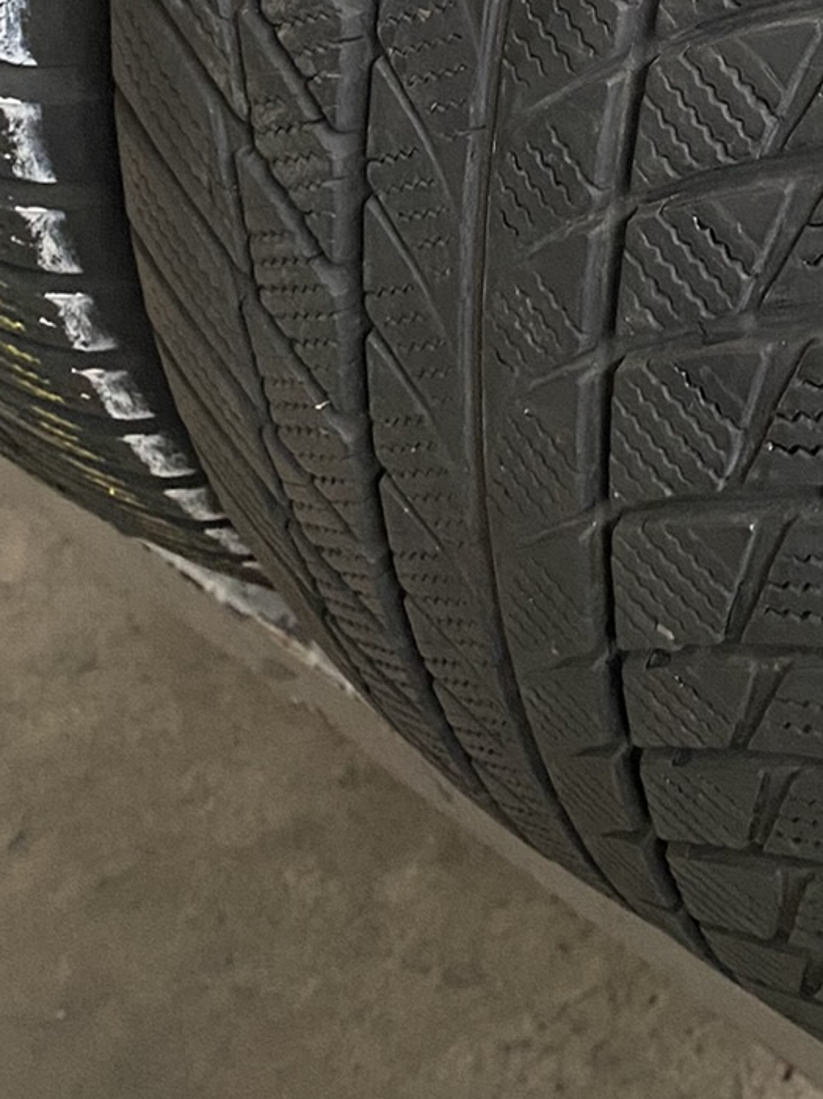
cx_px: 1075
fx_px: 2411
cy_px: -444
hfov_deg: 18.1
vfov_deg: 22.2
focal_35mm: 76
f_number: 1.8
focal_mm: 4.25
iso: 320
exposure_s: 1/60
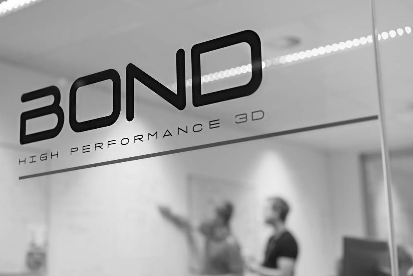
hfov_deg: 36.2
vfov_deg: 24.6
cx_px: 206
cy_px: 138
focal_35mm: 55
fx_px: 631
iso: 400
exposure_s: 1/100
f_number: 3.5
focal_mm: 55
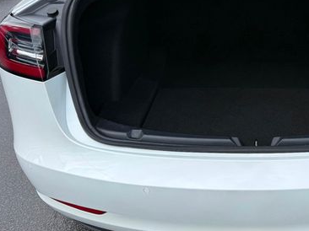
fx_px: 375
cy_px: 98
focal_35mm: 42
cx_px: 251
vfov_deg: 34.2
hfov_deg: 42.6
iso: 80
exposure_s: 1/2445
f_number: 1.78
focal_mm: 6.76
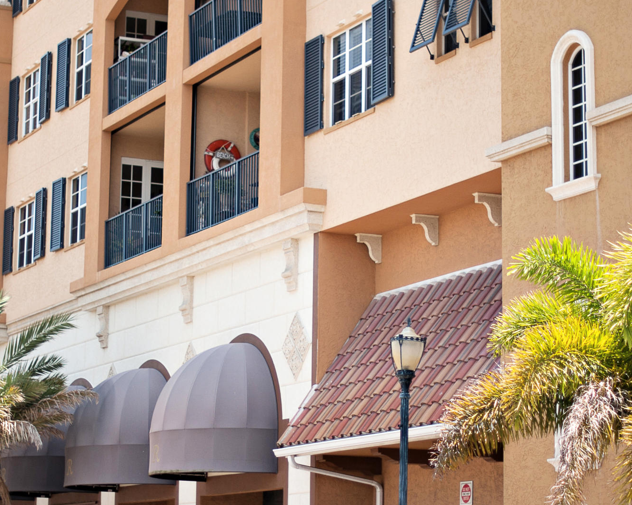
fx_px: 1983
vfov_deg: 14.5
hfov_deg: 18.1
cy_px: 203
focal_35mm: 106
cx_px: 287
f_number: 1.4
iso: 200
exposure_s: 1/8000
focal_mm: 50
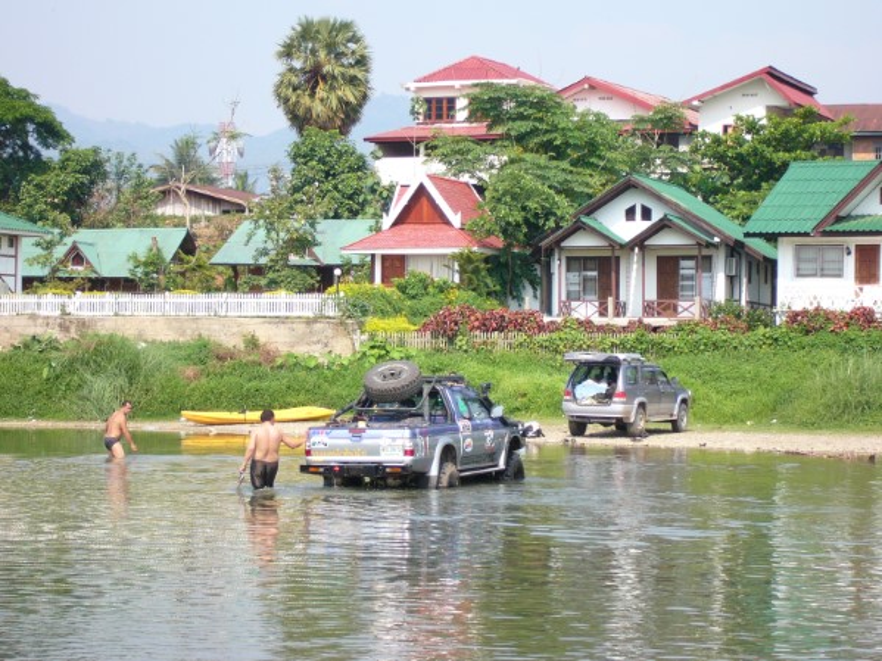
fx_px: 2675
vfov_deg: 14.1
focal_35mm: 105
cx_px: 441
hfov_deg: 18.7
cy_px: 330
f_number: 4.9
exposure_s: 1/250
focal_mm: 17.4
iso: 100
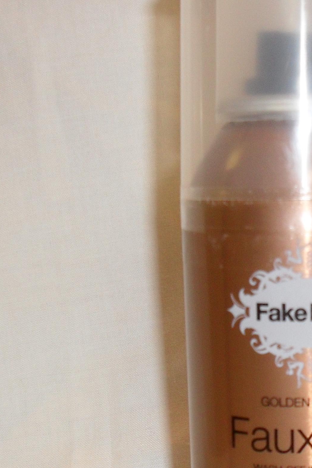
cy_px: 328
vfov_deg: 23.8
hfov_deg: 15.8
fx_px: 1104
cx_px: 310
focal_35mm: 85
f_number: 3.2
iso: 200
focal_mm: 6.3
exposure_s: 1/45
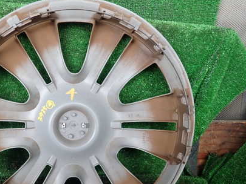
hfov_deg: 48.9
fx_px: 263
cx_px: 73
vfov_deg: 38.4
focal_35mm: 37
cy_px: 117
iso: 100
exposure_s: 1/60
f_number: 2
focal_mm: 4.5
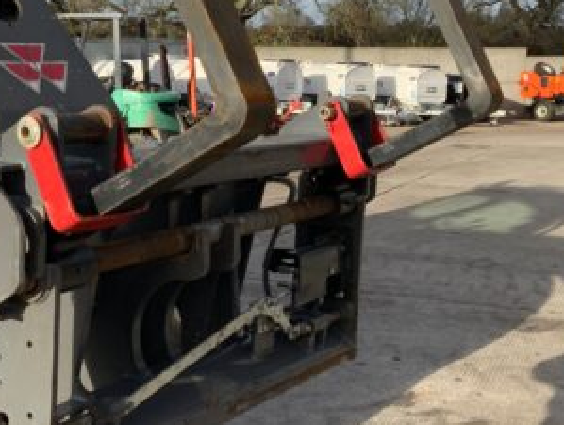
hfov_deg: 31.2
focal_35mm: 62
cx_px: 279
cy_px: 193
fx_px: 1011
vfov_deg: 23.7
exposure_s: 1/1121
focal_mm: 3
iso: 16
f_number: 1.8
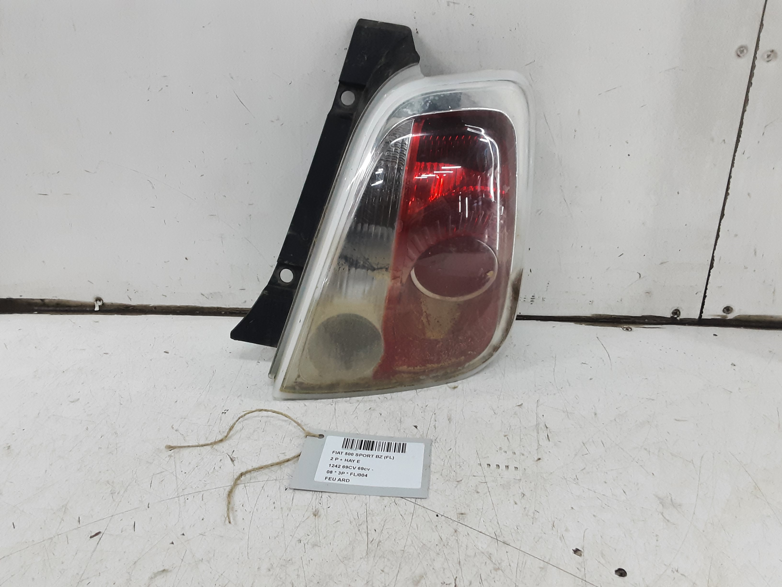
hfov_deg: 65.3
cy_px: 294
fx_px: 610
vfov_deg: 51.4
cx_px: 391
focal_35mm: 27
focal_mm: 2.91
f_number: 1.9
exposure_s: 1/50
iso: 125
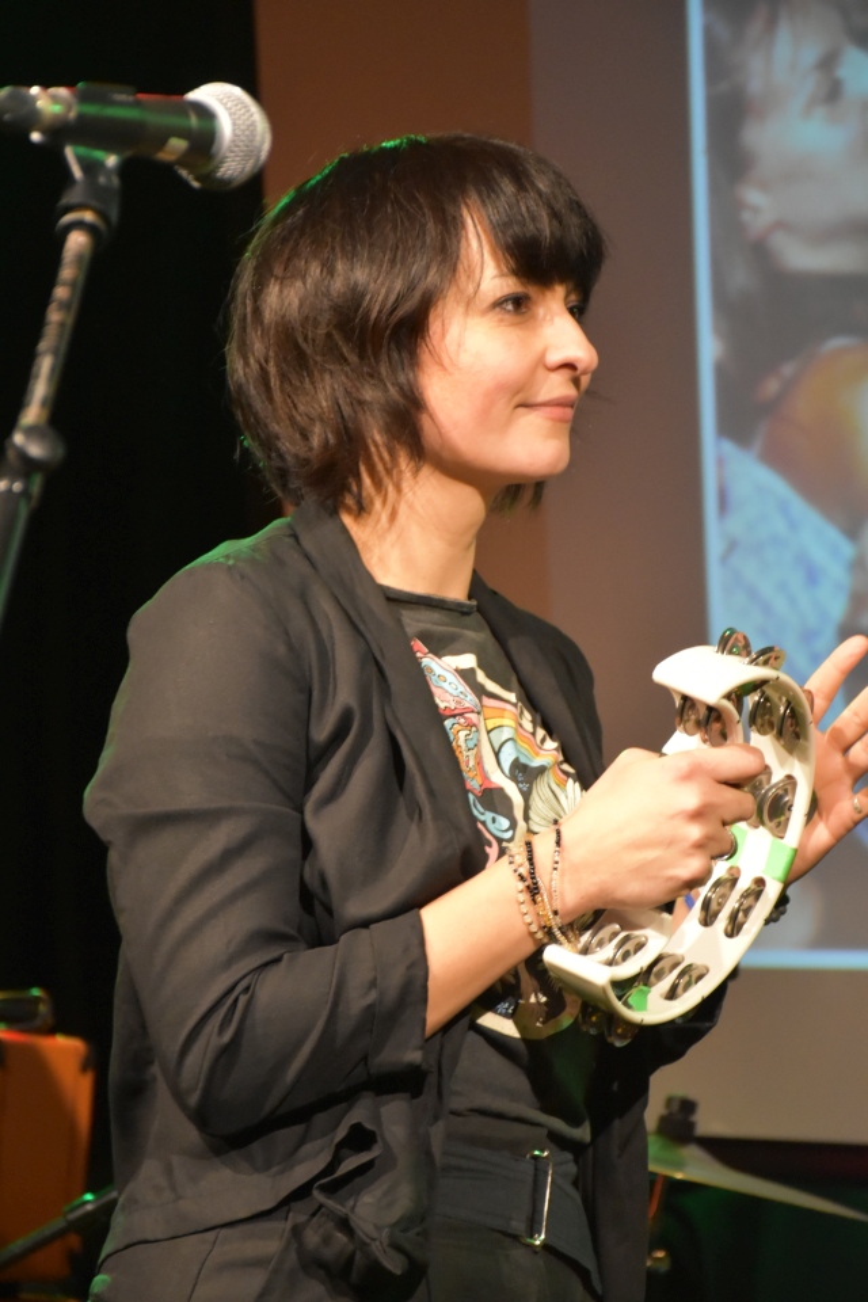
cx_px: 434
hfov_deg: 10.8
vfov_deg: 16.1
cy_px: 651
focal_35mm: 128
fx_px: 4611
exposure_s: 1/60
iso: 4000
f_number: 5.3
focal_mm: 85
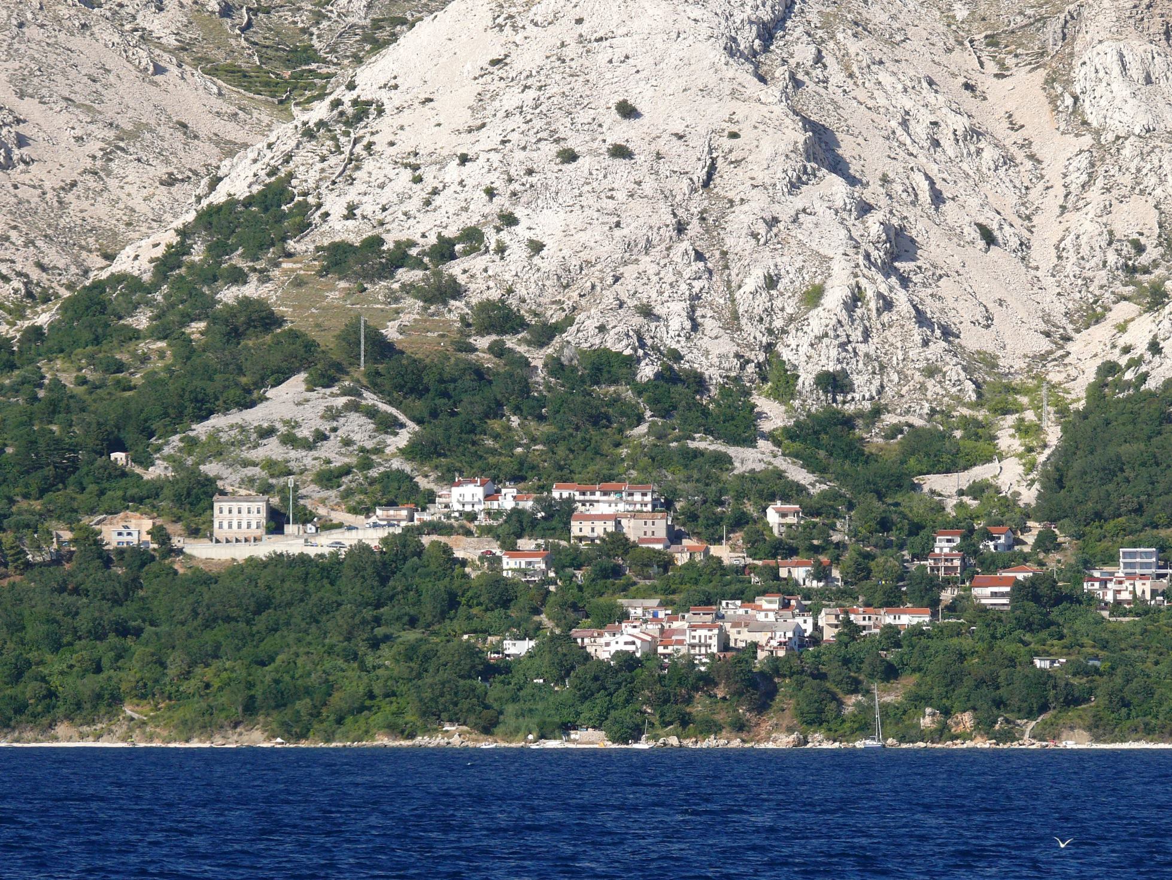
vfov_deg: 6.0
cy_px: 440
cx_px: 586
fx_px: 8330
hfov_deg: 8.0
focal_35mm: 246
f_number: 5
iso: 100
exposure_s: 1/250
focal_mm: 46.5
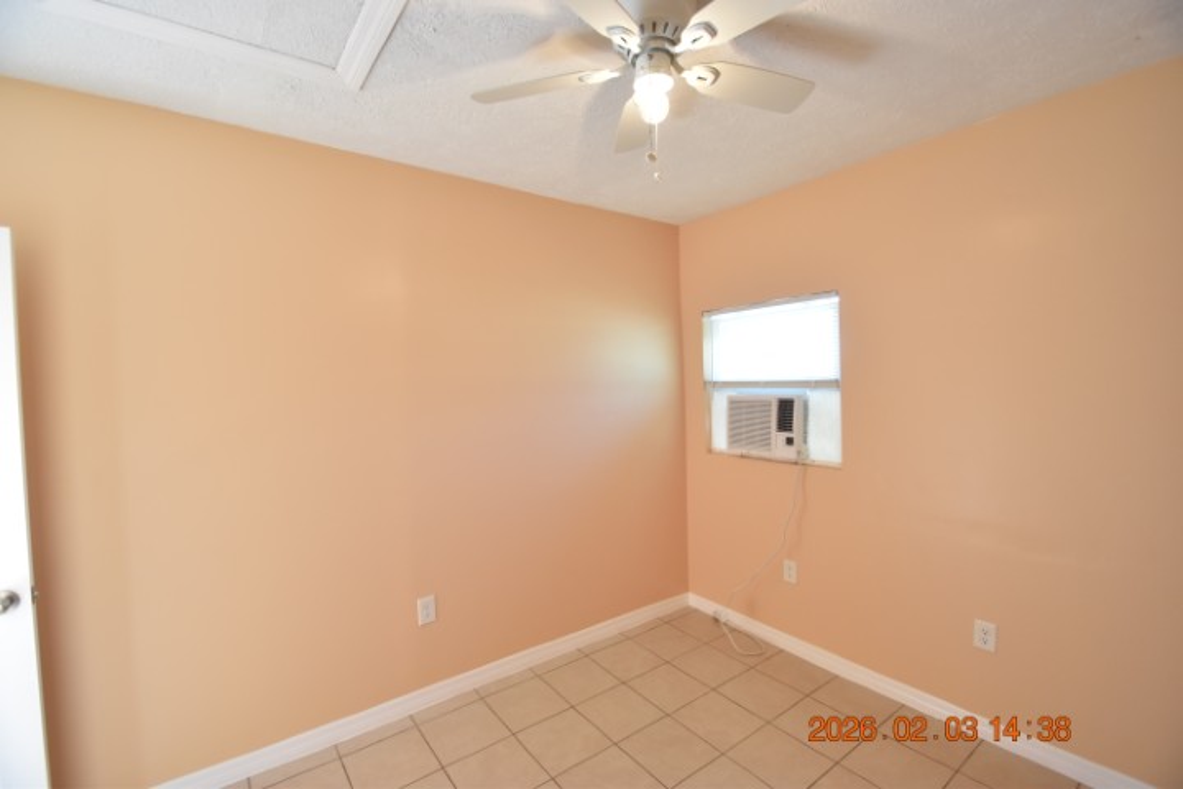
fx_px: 493
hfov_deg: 100.4
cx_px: 592
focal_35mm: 15
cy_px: 394
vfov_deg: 77.3
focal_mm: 10
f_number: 3.5
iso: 800
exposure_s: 1/60
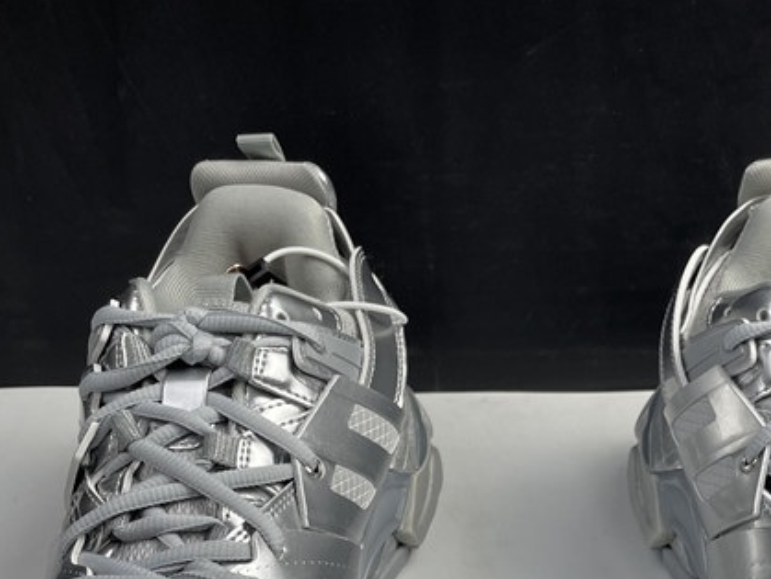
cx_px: 561
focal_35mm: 62
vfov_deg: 22.5
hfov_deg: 30.7
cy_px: 623
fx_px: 1382
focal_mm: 4.2
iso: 40
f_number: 1.6
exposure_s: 1/121
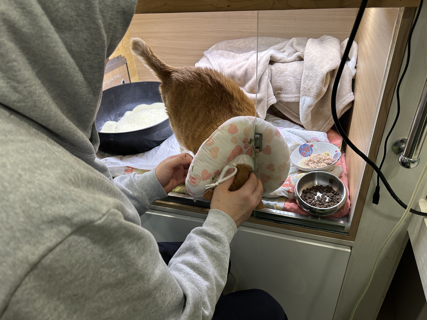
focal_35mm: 24
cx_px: 214
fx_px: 296
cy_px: 160
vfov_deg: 56.8
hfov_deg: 71.6
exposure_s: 1/60
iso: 160
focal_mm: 6.86
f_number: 1.78
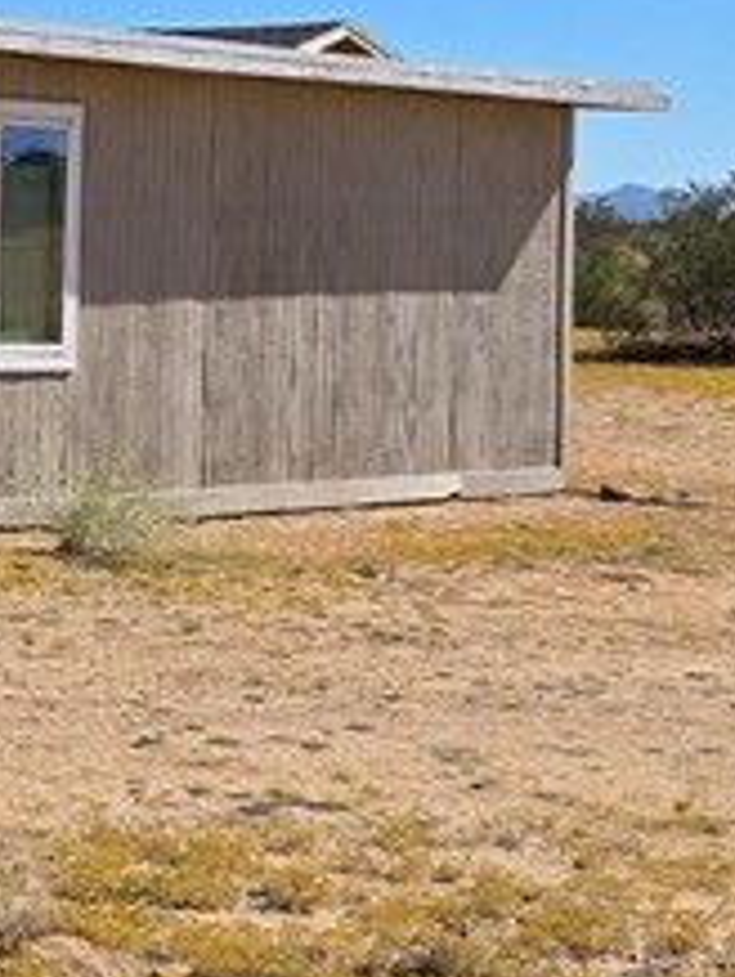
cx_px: -816
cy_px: 148
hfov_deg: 12.0
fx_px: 3052
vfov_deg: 18.0
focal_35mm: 108
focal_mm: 5.4
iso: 32
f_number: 1.8
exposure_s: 1/2921
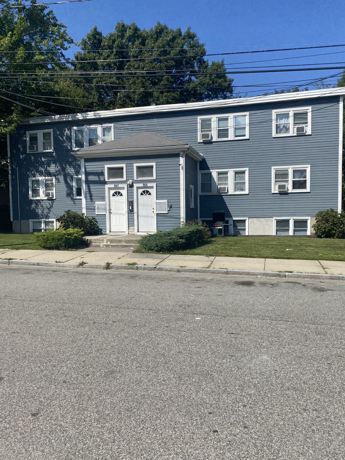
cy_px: 230
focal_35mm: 26
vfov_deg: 67.3
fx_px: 346
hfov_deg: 53.1
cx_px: 172
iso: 32
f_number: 1.8
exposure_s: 1/3846
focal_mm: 4.25
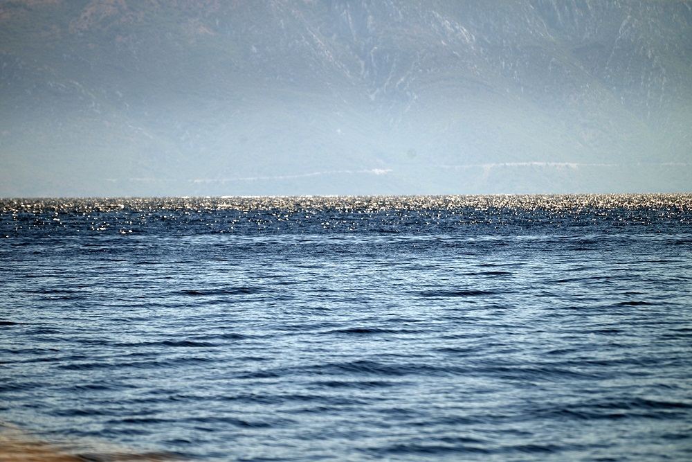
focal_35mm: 240
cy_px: 231
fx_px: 4614
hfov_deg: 8.6
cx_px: 346
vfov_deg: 5.7
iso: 100
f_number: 5.6
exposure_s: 1/1250
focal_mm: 240
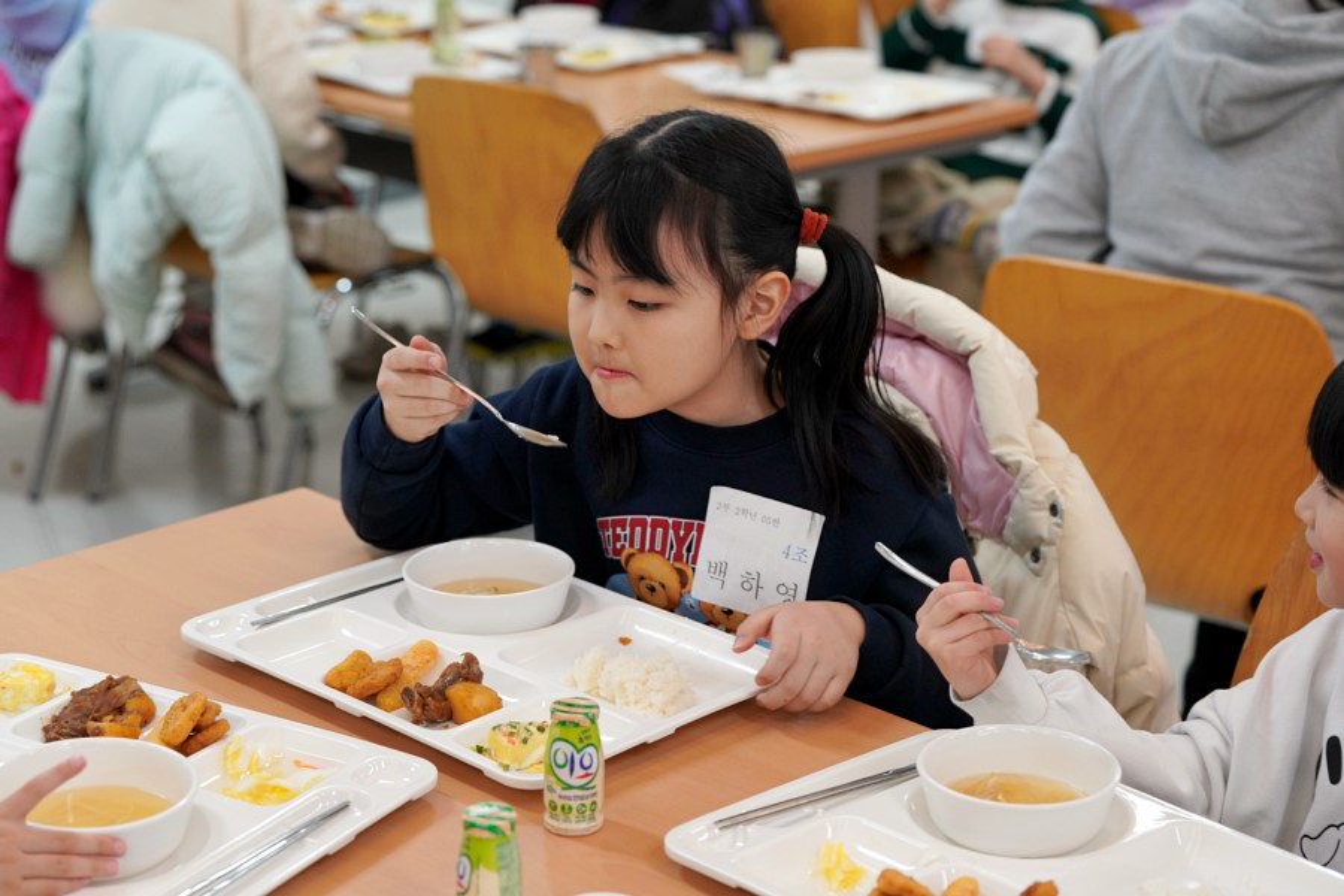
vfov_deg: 19.5
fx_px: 2613
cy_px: 448
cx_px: 672
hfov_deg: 28.8
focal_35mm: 70
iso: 1250
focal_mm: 70
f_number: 4
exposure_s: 1/160
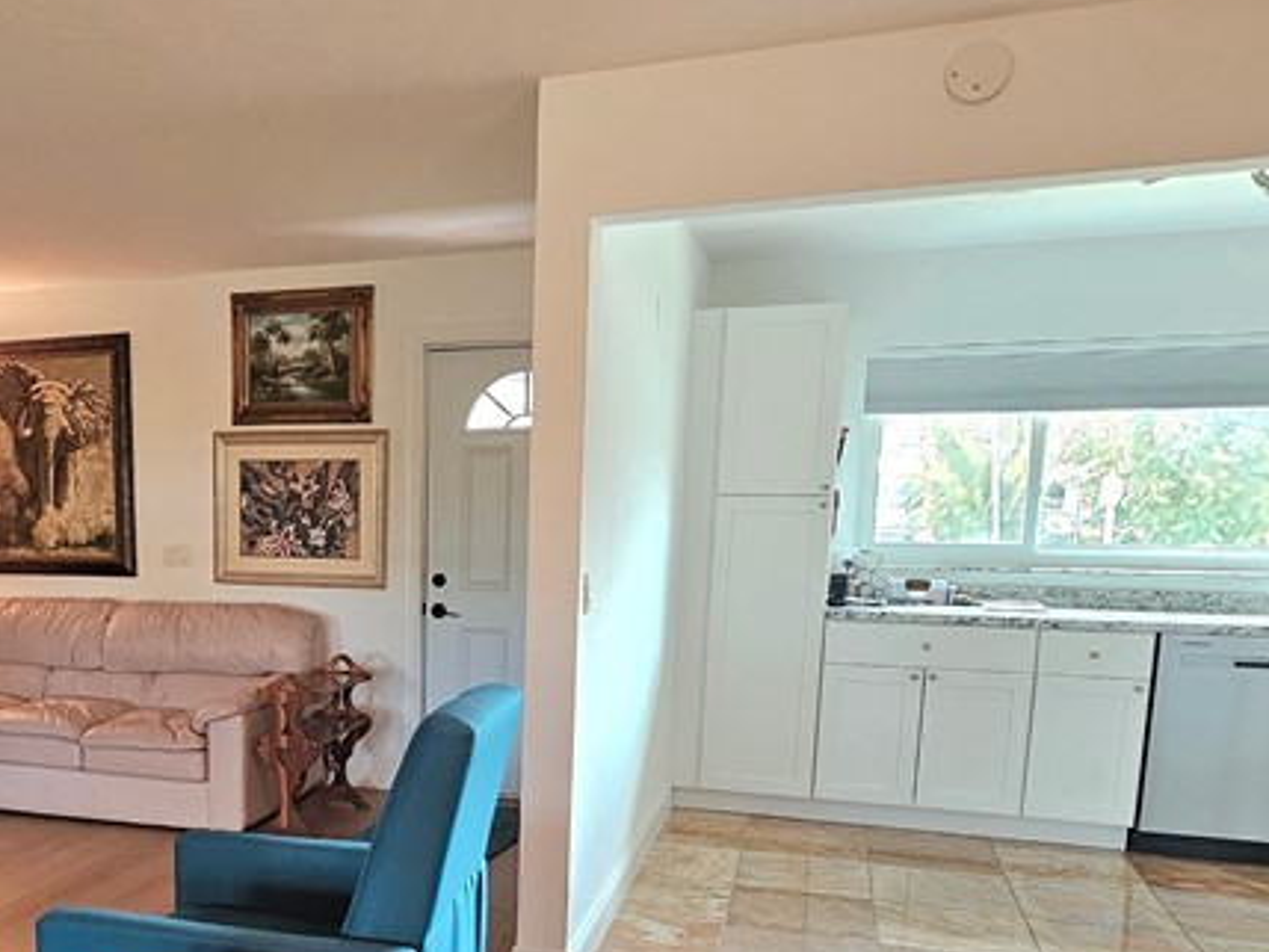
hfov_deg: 54.9
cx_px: 281
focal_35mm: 31
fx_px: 1137
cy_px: 662
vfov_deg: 44.5
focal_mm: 2.2
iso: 200
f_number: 2.2
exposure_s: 1/60.2
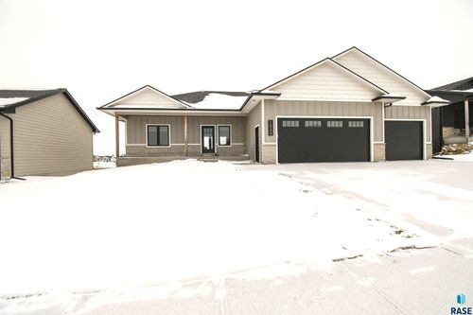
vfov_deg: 77.3
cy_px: 158
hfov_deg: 100.4
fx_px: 197
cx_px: 236
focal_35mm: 15
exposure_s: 1/6400
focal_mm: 10
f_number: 7.1
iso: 1000
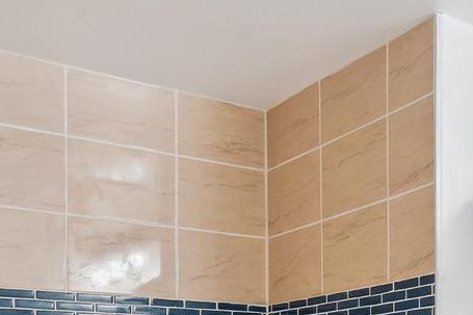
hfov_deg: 34.3
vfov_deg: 21.4
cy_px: 415
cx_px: 359
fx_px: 749
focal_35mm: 57
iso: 100
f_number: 8
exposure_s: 1/1.43
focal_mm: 18
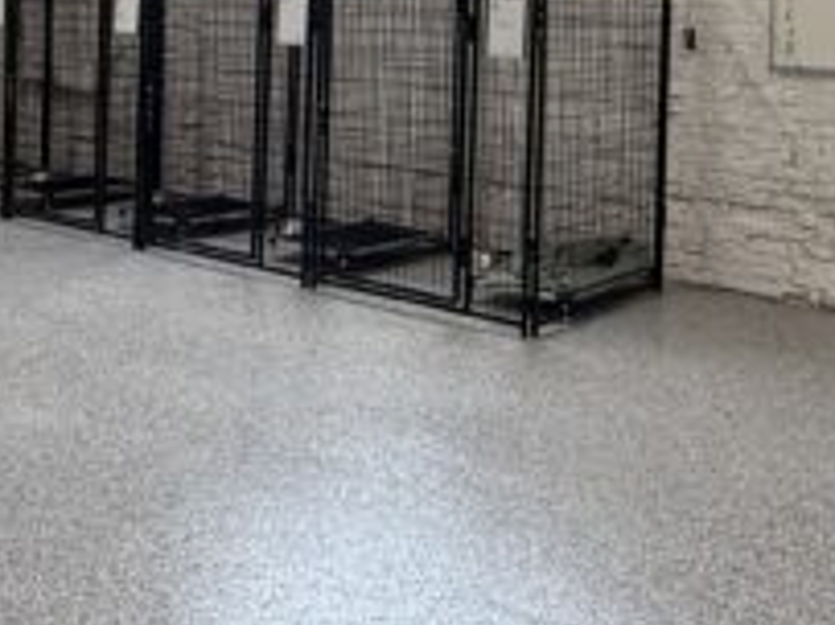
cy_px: 12
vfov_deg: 26.2
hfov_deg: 36.0
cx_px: 317
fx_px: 1278
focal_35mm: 53
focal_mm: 2.22
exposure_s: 1/120
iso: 200
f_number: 2.2
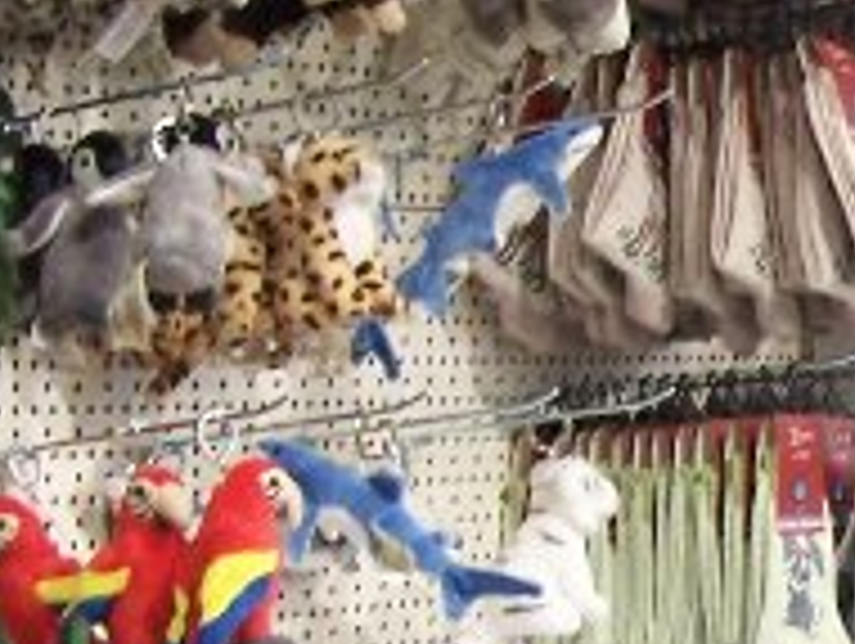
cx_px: 1303
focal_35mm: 155
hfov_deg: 12.1
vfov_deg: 9.6
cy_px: 581
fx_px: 3833
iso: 140
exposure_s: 1/13
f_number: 2.8
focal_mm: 6.3
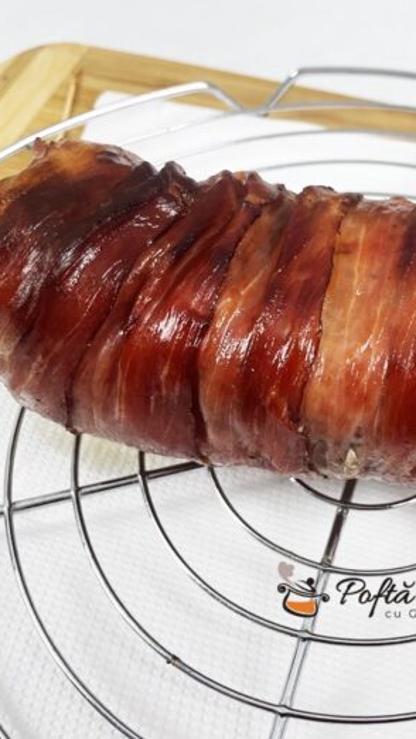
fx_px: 744
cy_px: 370
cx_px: 433
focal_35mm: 38
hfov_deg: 28.9
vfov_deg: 52.8
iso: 80
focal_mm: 4.2
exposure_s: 1/100
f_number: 1.6
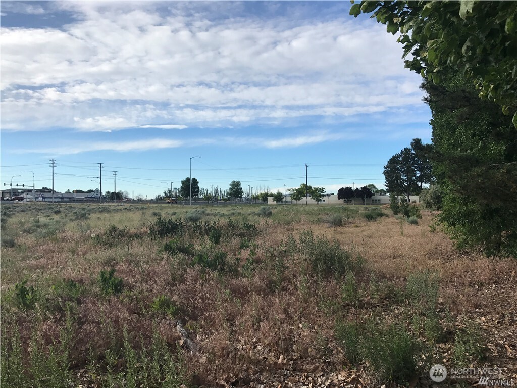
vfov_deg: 49.7
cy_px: 194
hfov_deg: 63.4
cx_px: 258
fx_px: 418
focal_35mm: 28
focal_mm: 3.99
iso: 20
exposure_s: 1/2179
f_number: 1.8
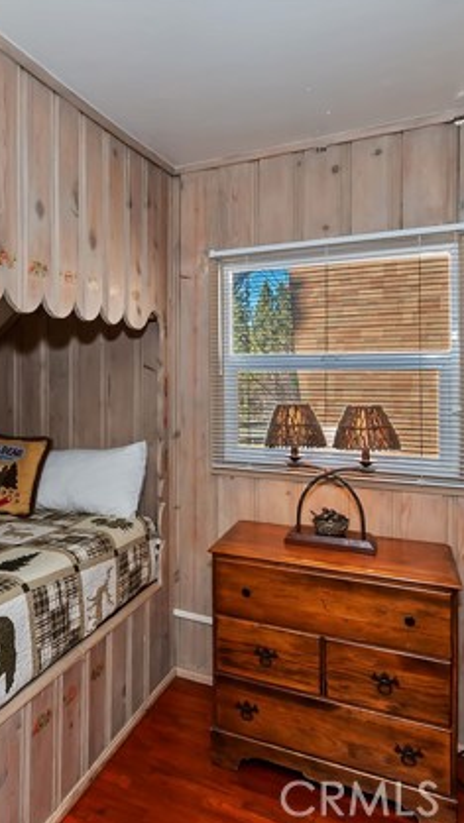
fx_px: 524
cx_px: 65
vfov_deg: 76.3
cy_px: 408
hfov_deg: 44.3
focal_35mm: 24
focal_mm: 10
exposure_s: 1/30
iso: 400
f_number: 8
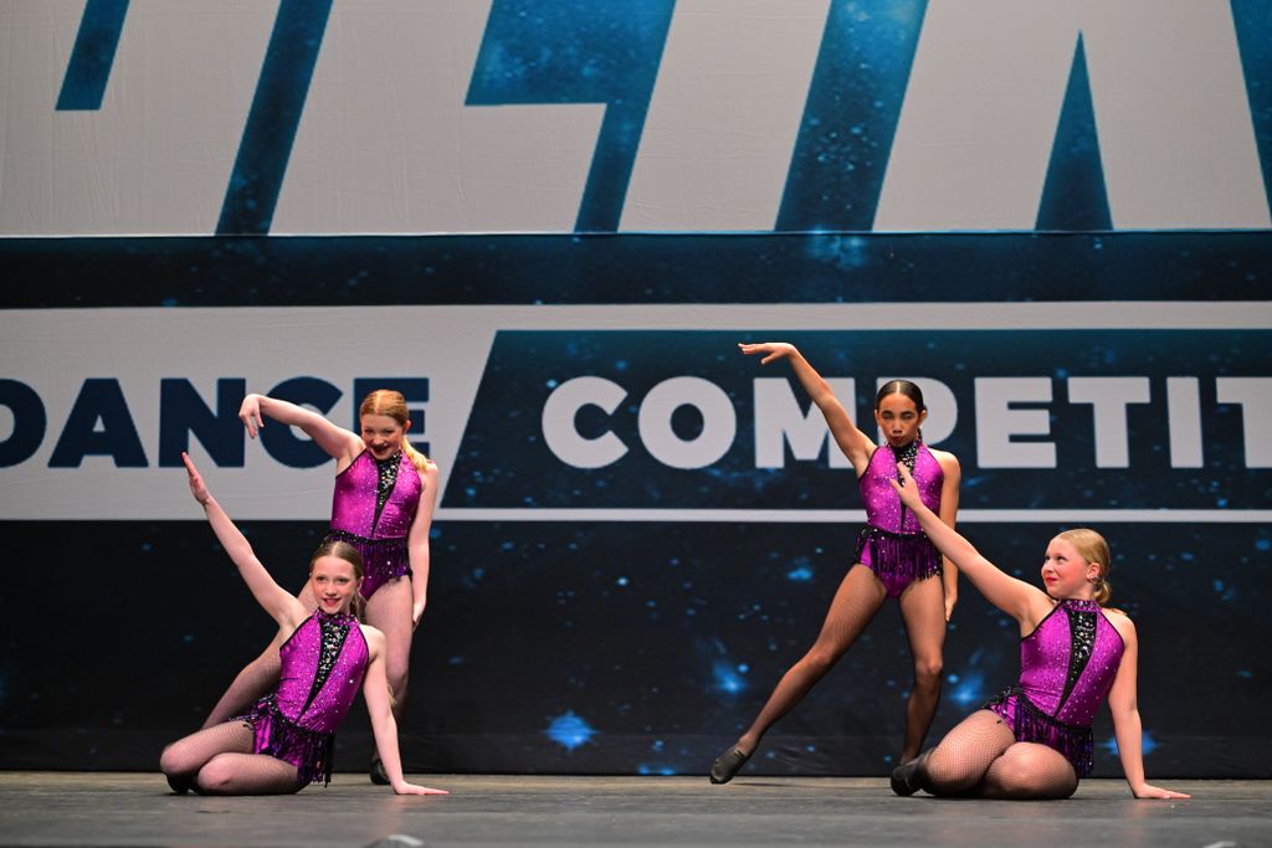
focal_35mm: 77
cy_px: 424
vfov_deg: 17.7
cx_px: 636
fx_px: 2721
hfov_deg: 26.3
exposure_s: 1/800
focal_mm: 77
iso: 4000
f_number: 3.5
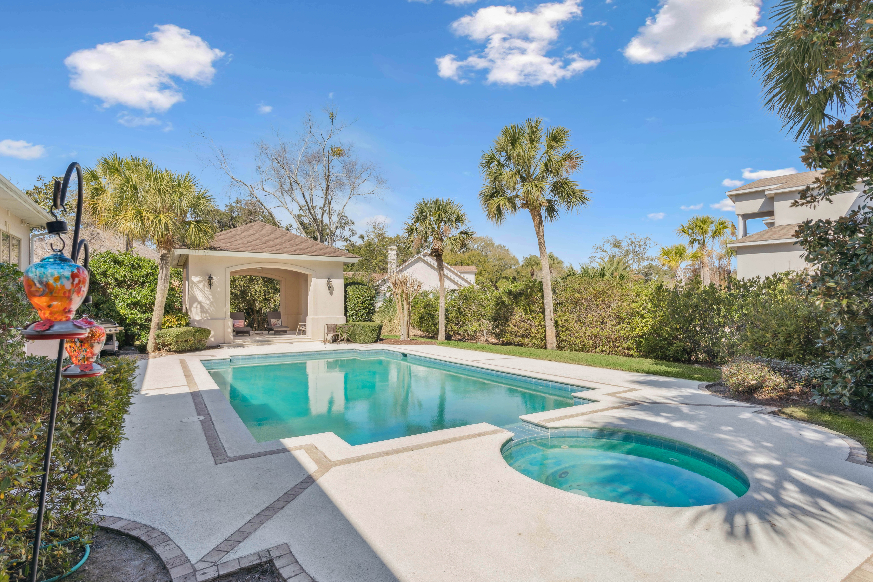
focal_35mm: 18
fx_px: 436
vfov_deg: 67.4
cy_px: 297
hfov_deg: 90.0
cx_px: 428
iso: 250
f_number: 8
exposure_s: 1/1600
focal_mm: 17
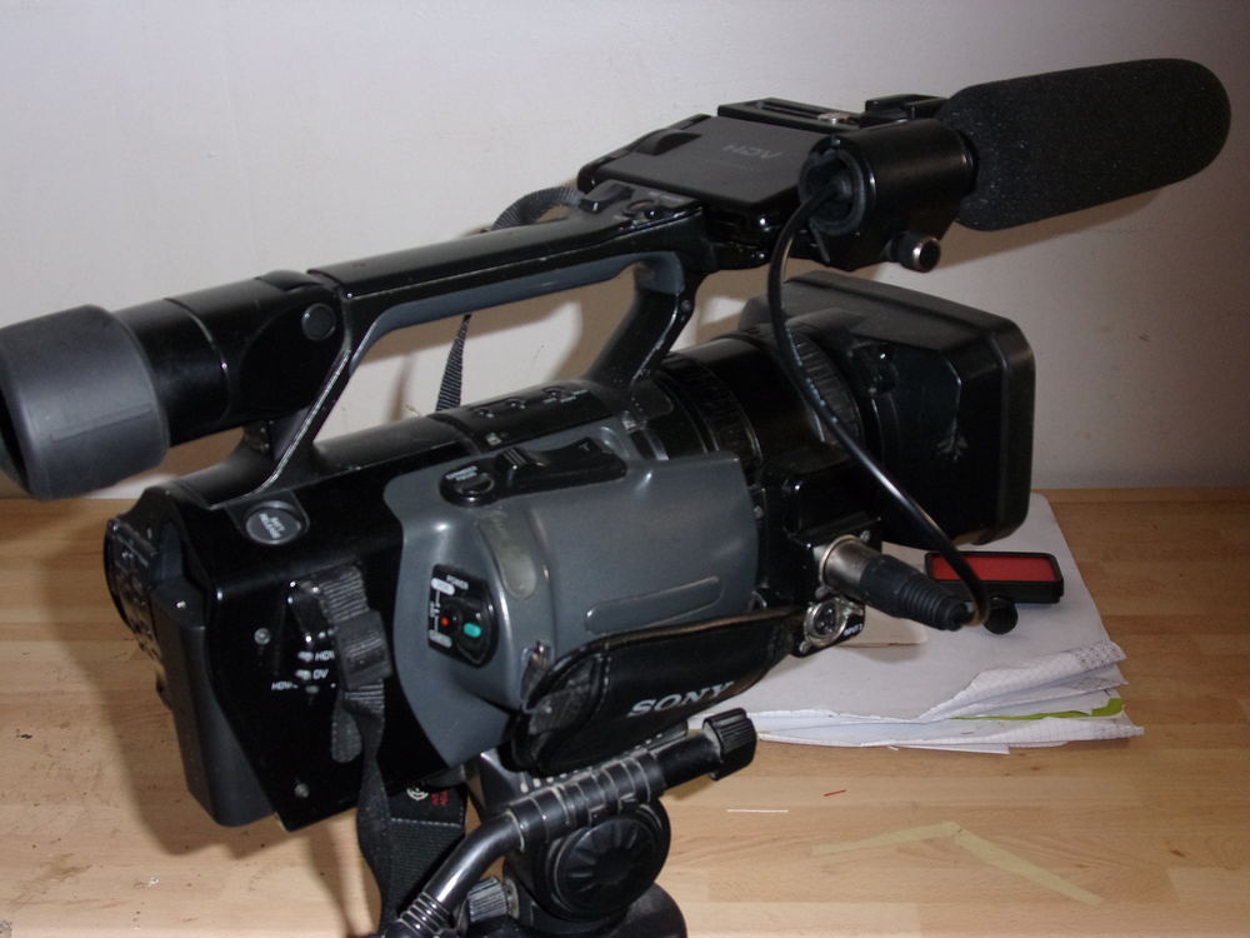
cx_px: 625
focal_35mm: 39
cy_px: 469
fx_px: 1408
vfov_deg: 36.8
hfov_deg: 47.9
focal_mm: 7
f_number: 3.9
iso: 200
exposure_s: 1/34
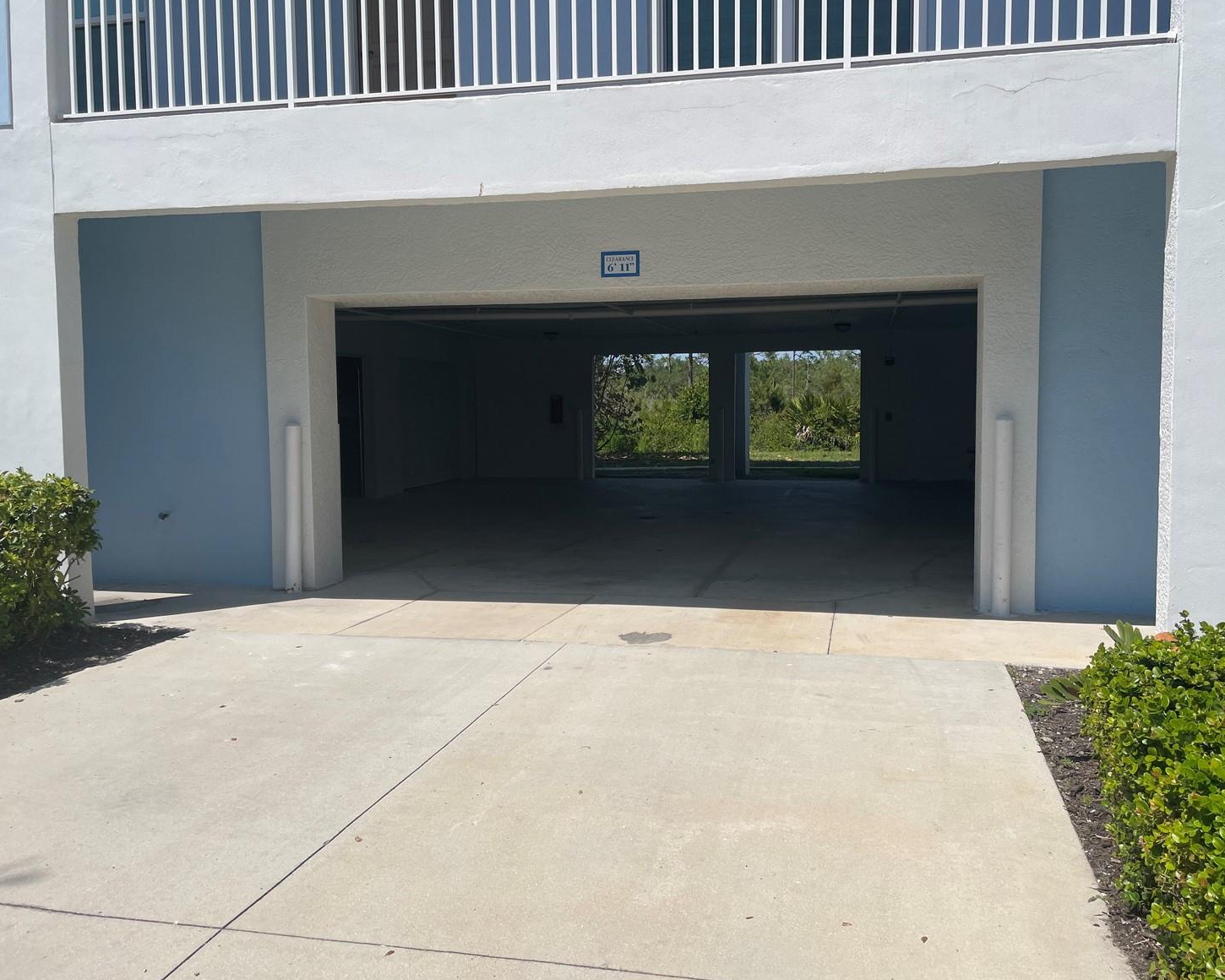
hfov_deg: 62.2
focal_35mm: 28
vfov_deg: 51.5
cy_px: 488
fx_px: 1015
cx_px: 651
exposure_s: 1/6135
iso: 32
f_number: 1.6
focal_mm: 4.2
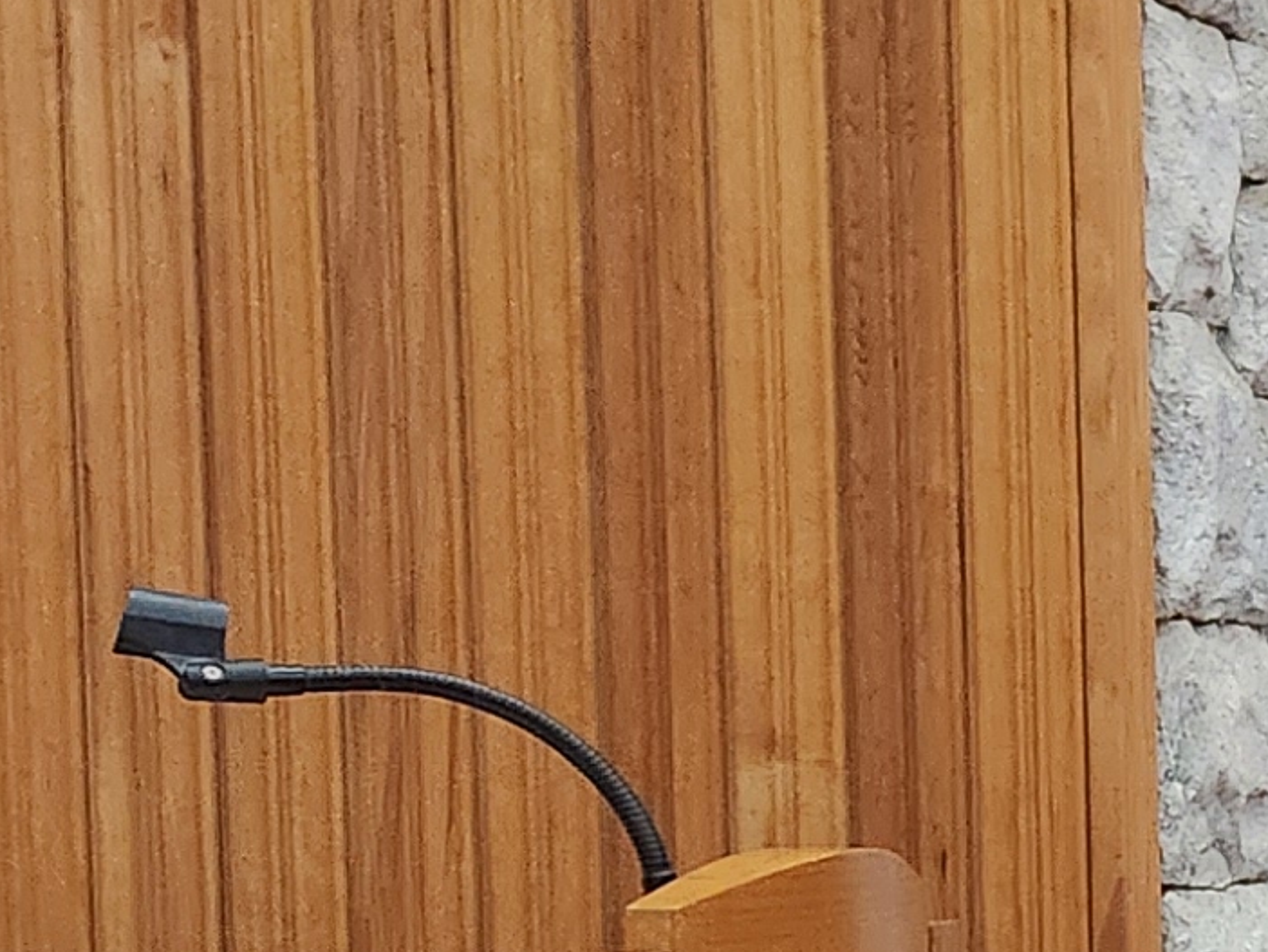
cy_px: 941
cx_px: 3215
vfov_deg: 11.2
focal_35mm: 131
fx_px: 4800
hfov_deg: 11.7
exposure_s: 1/120
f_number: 1.8
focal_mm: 5.4
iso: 640
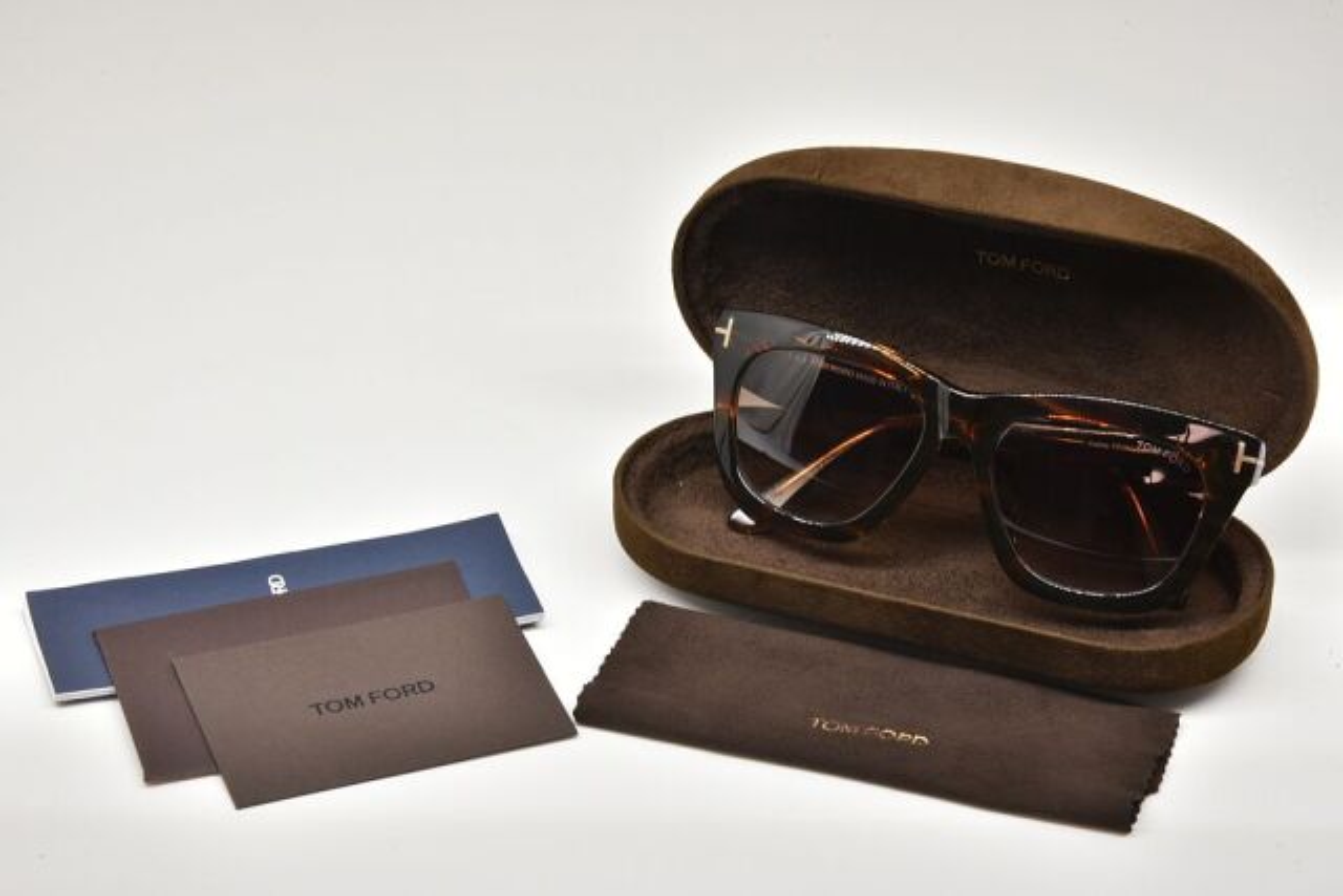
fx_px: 3918
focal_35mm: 105
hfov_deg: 19.5
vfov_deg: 13.0
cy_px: 448
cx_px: 672
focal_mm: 105
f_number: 22
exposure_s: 1/6
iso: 200
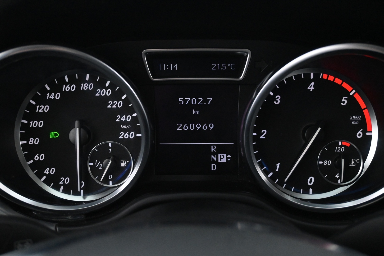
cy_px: 128
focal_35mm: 41
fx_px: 440
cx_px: 192
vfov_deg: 32.4
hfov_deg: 47.2
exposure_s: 1/40
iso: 5000
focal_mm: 27.5
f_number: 4.5
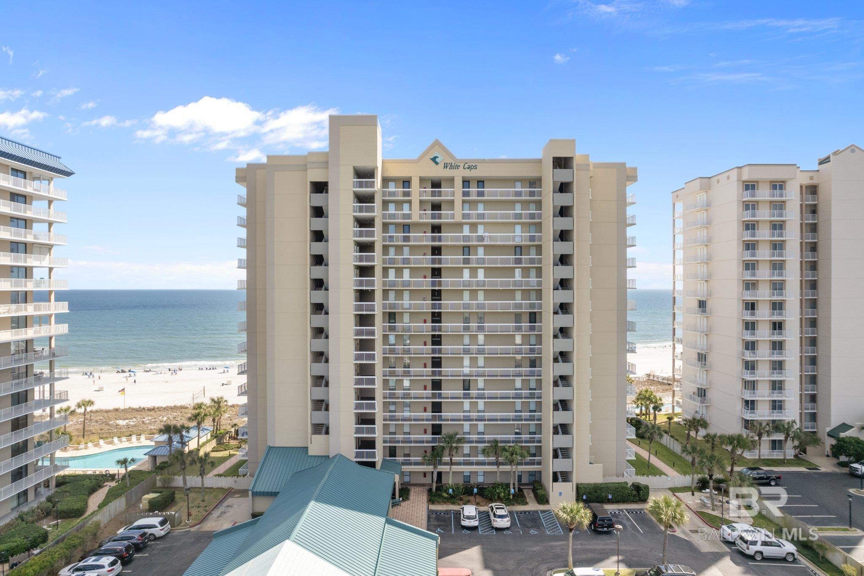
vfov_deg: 57.2
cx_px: 432
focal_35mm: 22
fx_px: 528
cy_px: 288
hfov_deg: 78.6
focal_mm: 8.38
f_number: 2.8
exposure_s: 1/320
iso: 100
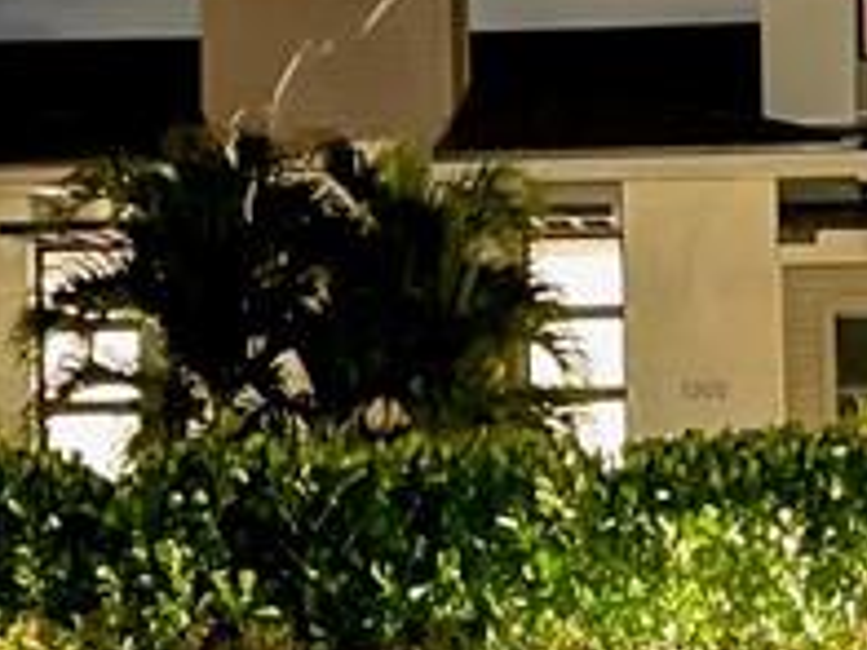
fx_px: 3406
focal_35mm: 136
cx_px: 876
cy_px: 429
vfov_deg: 10.9
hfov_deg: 14.3
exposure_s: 1/2
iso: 1250
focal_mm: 5.1
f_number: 1.6
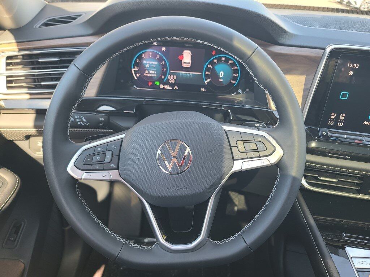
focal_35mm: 25
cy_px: 138
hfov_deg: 69.4
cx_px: 185
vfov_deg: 54.9
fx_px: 267
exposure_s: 1/60
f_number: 1.8
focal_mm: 7
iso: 64
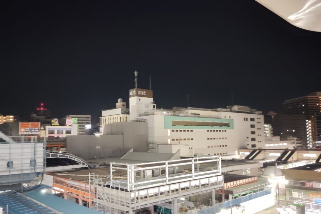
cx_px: 157
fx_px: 268
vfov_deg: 43.5
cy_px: 122
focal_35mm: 30
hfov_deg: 61.9
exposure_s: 1/15
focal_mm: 4.22
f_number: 1.8
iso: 3232
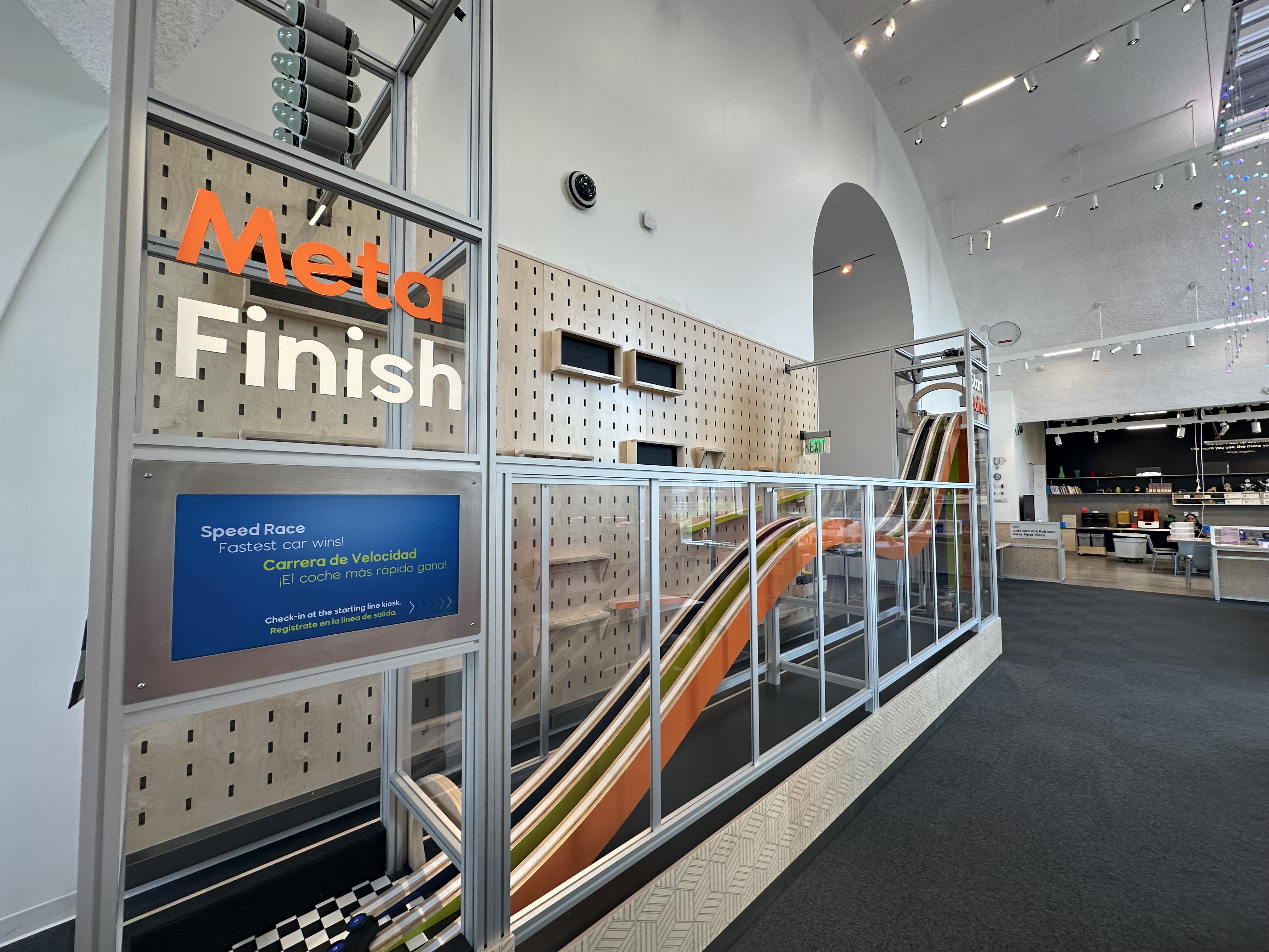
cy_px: 476
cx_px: 634
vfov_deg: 85.7
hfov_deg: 102.1
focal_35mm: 14
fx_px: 513
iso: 64
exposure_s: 1/105
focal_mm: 2.22
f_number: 2.2
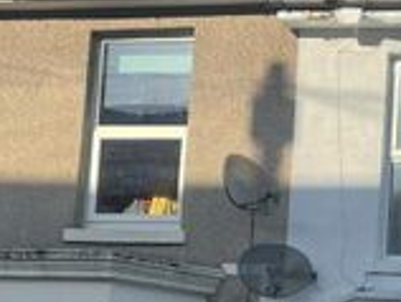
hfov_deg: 16.2
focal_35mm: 115
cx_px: 515
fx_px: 1334
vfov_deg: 12.7
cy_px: 336
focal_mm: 4.2
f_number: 1.6
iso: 32
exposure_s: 1/2020
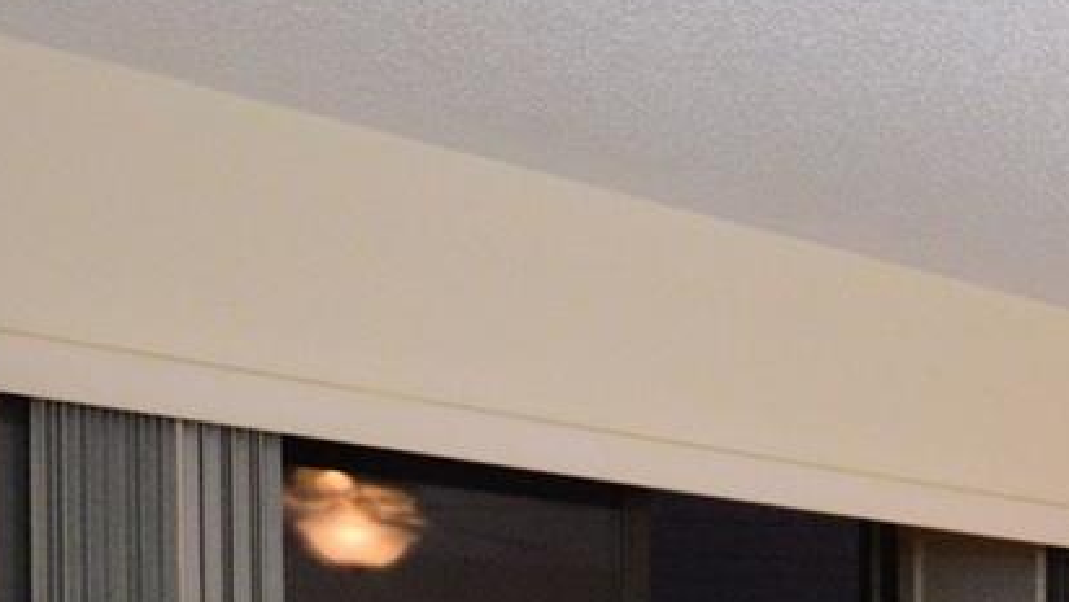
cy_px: 889
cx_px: 1710
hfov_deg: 24.3
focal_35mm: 61
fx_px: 1730
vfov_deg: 17.8
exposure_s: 1/160
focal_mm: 10
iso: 800
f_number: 7.1
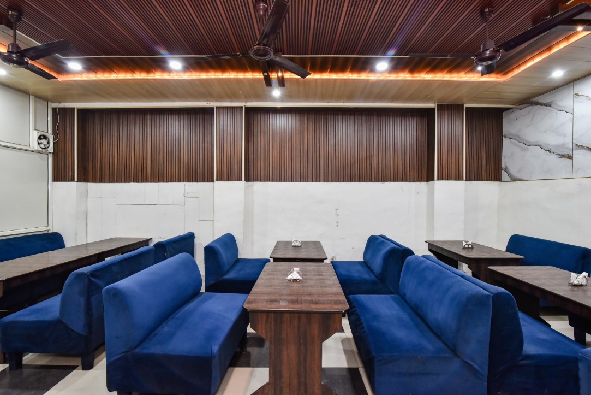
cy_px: 198
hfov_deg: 96.7
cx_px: 296
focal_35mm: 16
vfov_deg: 73.8
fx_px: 263
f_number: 7.1
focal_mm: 16
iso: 2000
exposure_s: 1/50
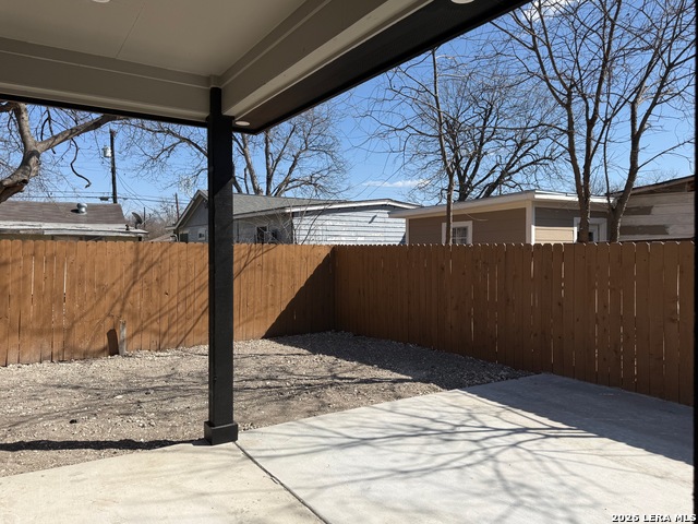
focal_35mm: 24
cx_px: 349
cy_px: 262
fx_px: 484
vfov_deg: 56.8
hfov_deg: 71.6
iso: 80
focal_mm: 6.76
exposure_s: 1/4405
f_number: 1.78
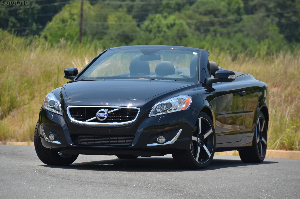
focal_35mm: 255
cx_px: 150
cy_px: 100
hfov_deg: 8.1
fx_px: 2121
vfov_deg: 5.4
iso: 400
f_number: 6.3
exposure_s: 1/1600
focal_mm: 170
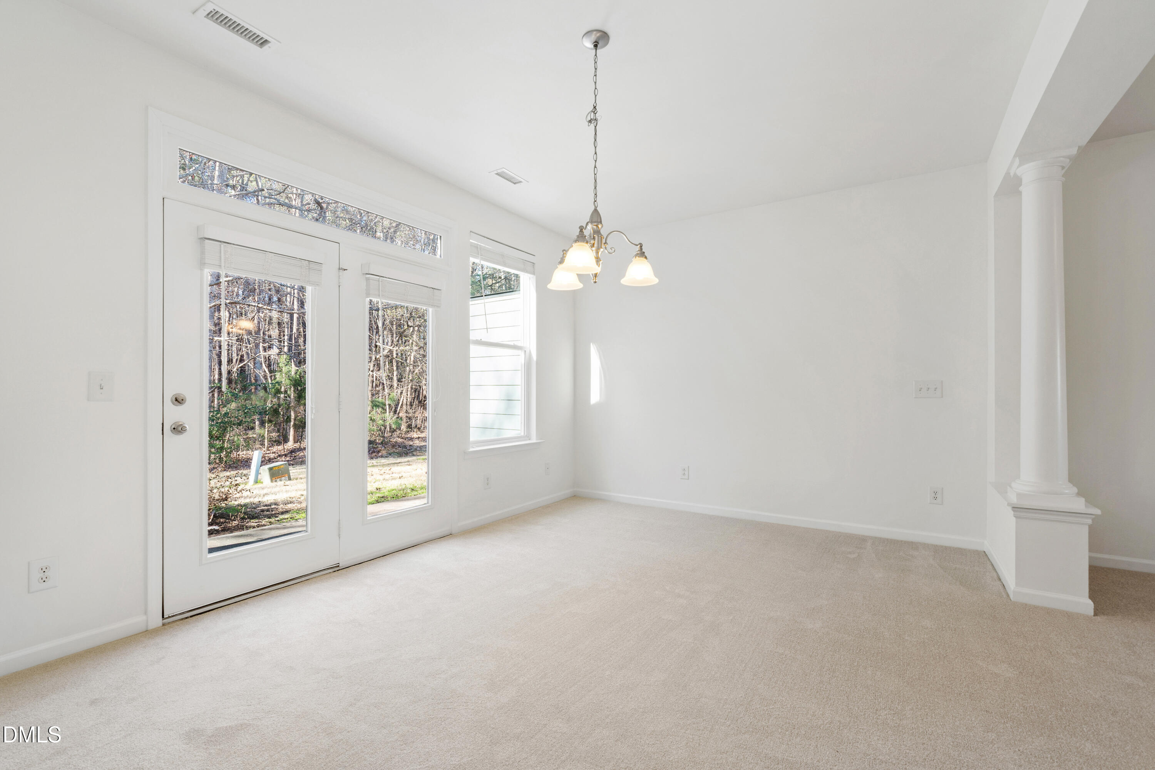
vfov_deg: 77.3
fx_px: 481
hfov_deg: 100.4
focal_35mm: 15
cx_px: 578
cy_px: 385
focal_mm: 10
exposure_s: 1/4
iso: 100
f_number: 8
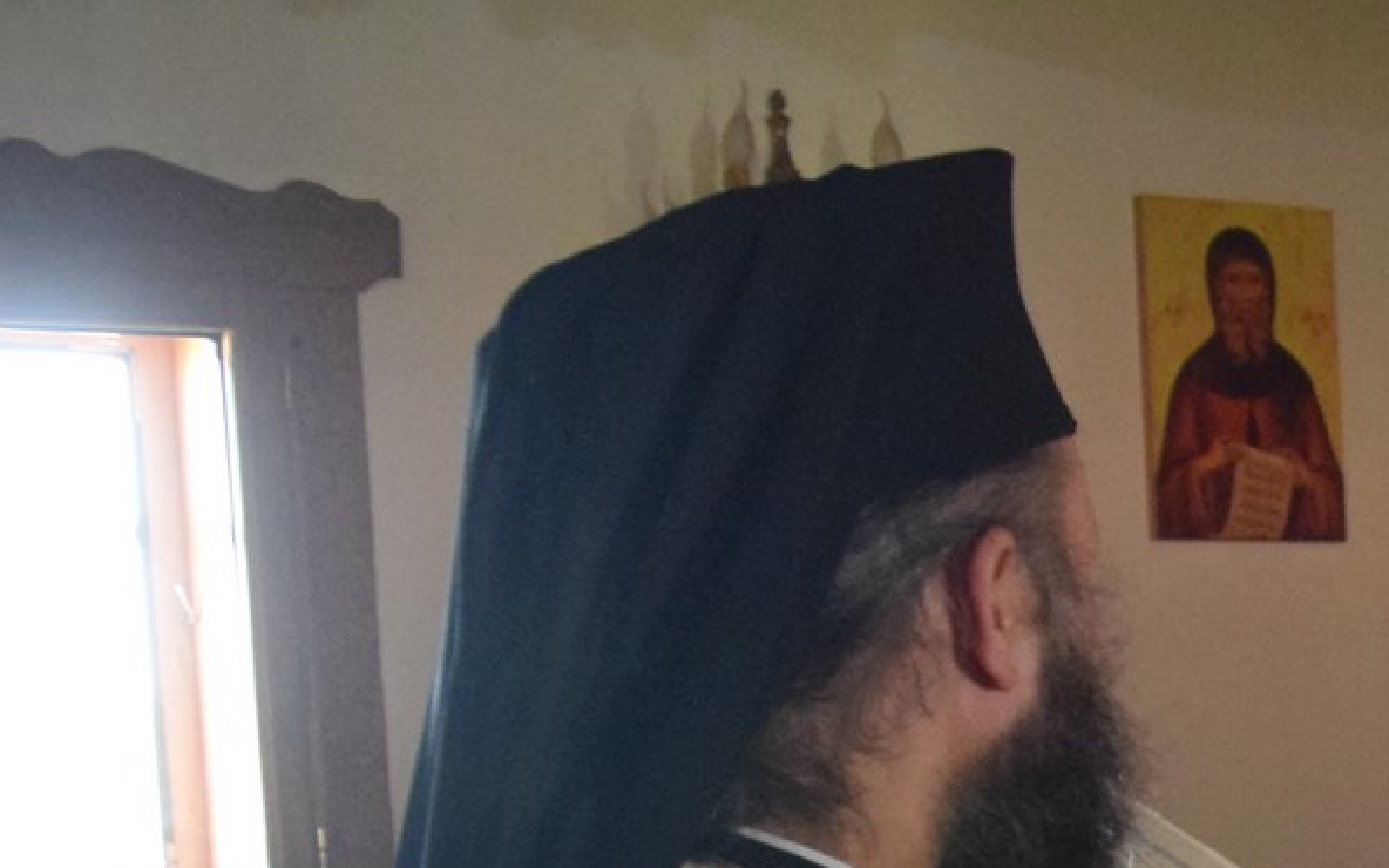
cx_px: 1844
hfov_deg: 21.0
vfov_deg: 13.9
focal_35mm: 89
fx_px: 3369
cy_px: 1232
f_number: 3.5
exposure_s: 1/60
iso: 4000
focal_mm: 18
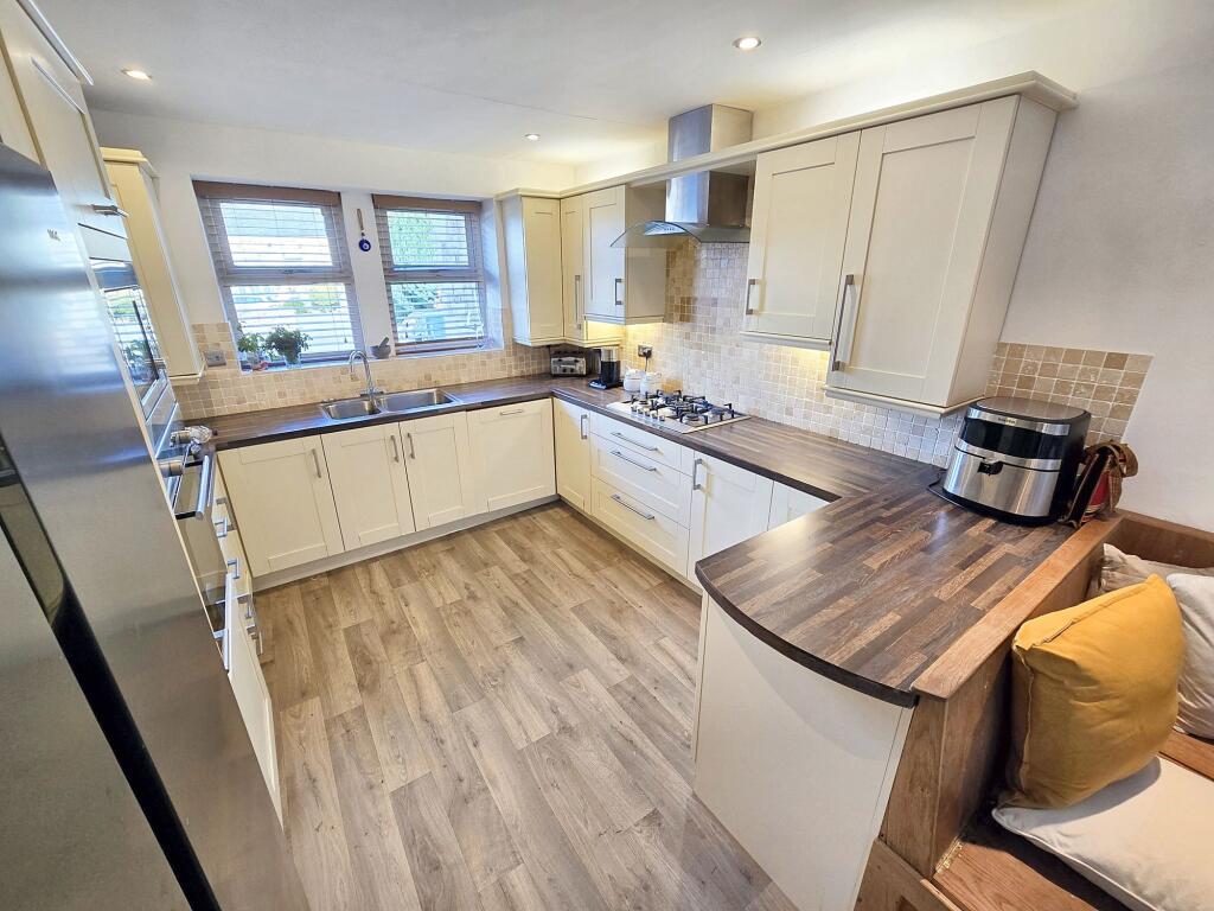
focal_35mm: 13
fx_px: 456
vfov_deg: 89.9
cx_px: 607
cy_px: 456
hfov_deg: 106.2
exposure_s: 1/50
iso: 100
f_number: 2.2
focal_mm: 2.2
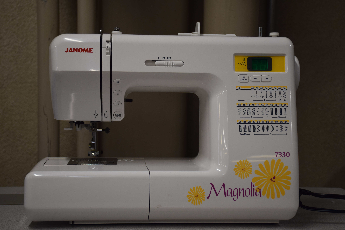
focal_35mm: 69
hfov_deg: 29.4
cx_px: 172
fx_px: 656
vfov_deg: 19.9
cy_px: 114
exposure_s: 1/100
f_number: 5
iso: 400
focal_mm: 45
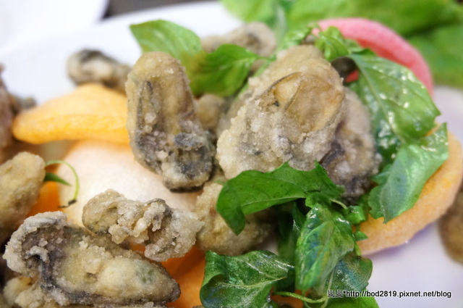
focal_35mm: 44
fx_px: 559
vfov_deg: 30.8
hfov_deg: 45.0
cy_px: 154
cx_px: 232
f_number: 4.5
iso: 2000
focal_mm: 29
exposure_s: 1/60
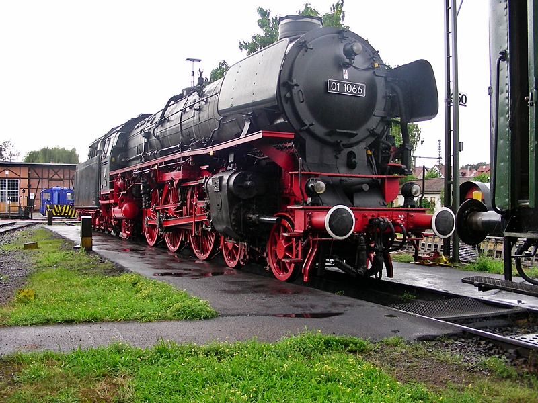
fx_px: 591
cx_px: 269
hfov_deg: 49.0
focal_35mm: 38
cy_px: 202
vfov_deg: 37.7
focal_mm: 6.3
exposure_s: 1/110
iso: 50
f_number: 3.5
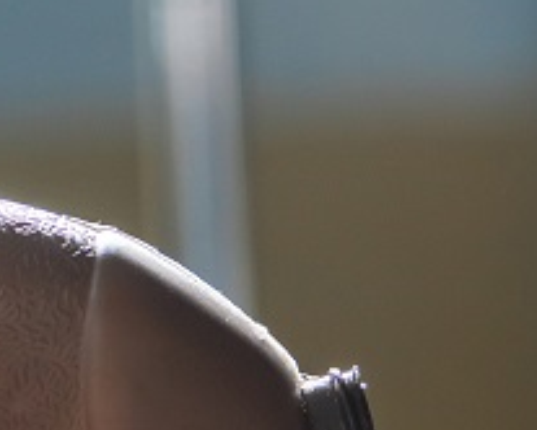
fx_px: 7556
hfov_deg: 4.1
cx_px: 599
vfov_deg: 3.2
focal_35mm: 475
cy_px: 755
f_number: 8
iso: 100
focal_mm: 105
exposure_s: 1/200
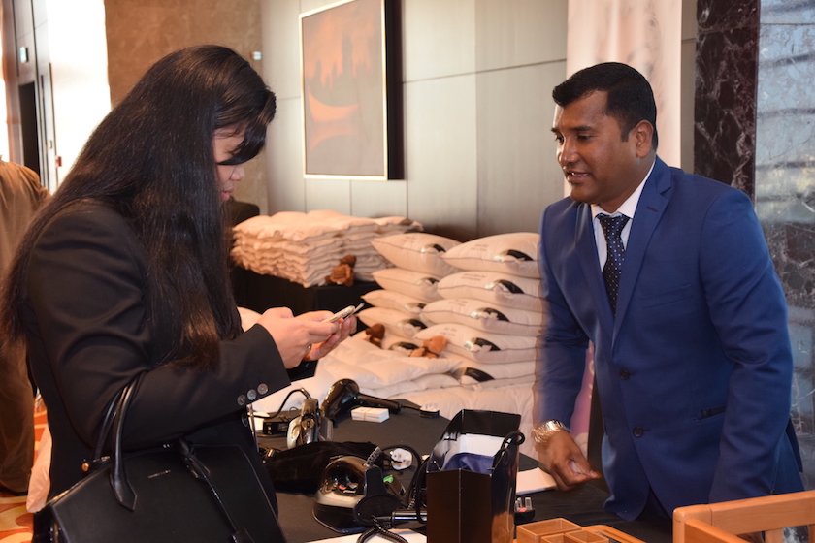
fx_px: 1290
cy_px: 272
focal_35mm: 57
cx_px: 408
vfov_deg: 23.8
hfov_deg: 35.1
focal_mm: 38
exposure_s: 1/20
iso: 500
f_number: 5
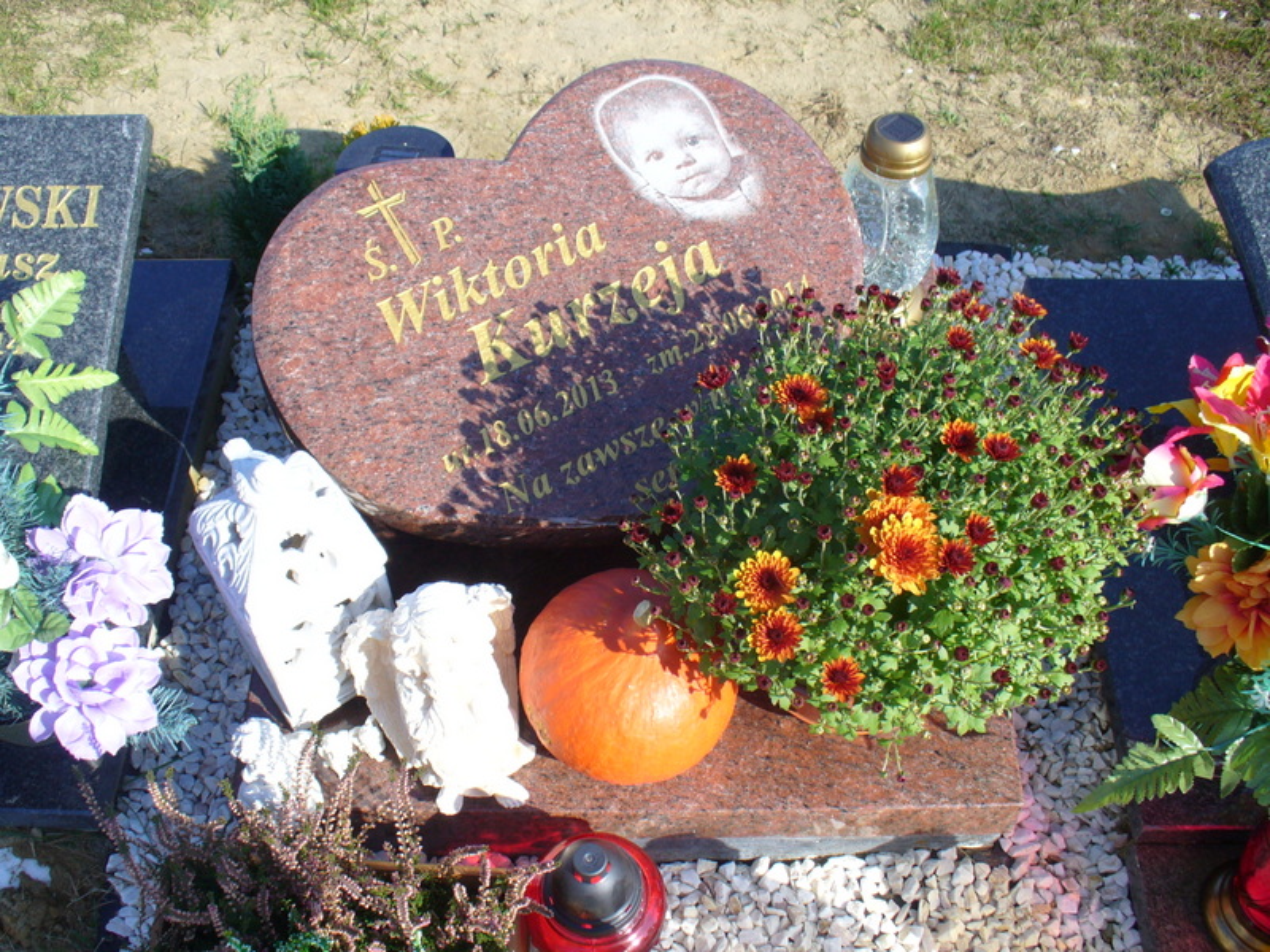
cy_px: 476
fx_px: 1357
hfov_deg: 50.1
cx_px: 635
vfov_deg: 38.7
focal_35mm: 37
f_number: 5.6
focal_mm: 6.1
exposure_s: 1/160
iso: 80
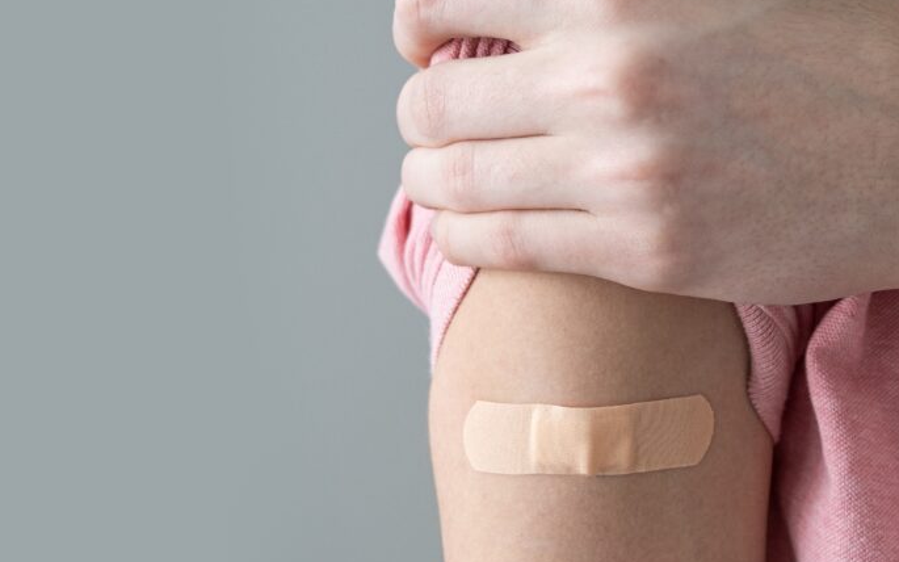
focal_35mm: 64
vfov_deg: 20.3
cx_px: 386
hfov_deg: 31.9
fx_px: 1568
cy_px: 250
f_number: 3.6
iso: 500
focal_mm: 27.7
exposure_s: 1/125
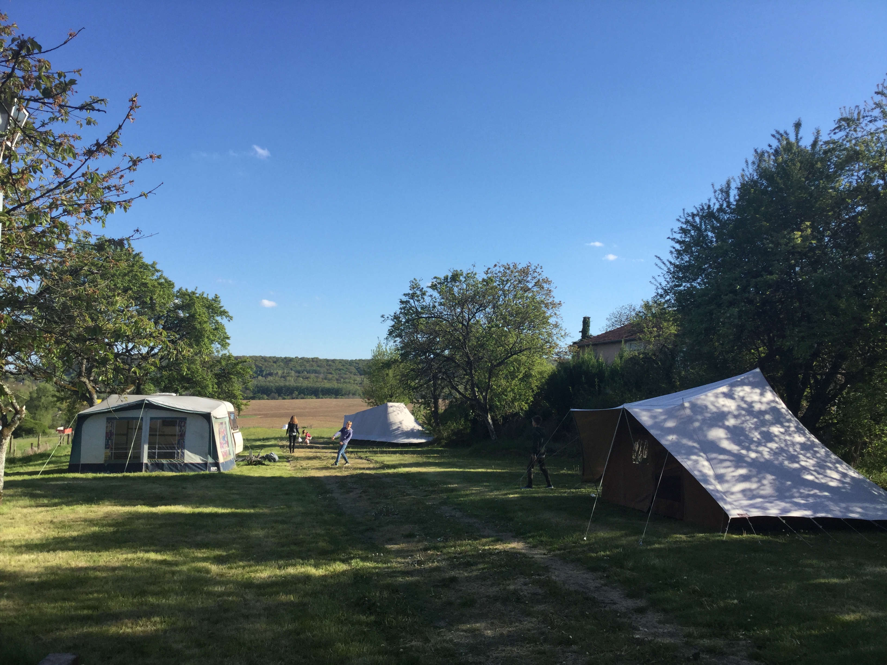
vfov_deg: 45.4
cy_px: 332
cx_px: 444
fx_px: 794
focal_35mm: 31
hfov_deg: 58.4
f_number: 2.4
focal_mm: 3.3
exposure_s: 1/721
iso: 25
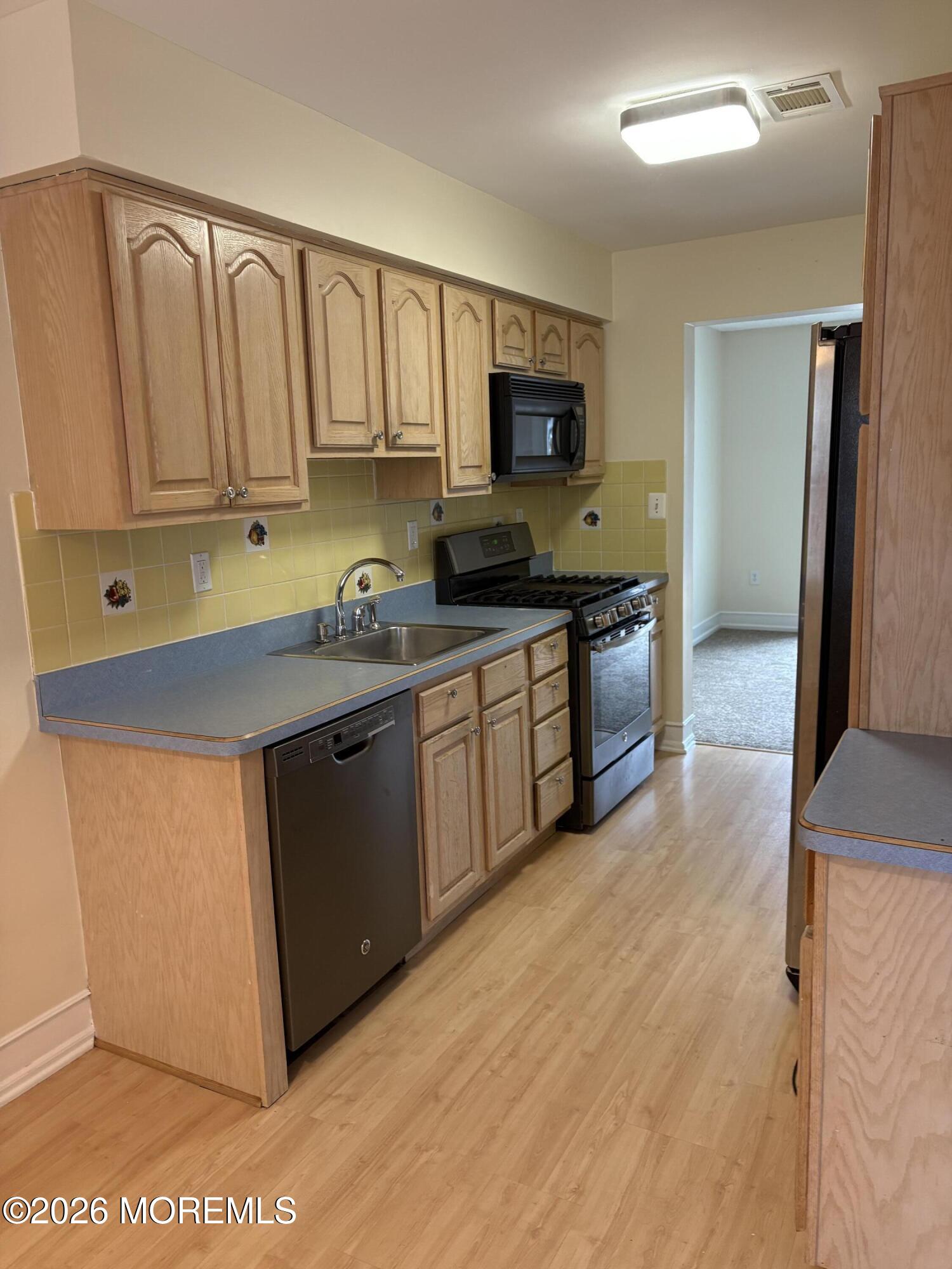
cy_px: 634
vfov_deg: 67.3
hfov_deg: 53.1
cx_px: 476
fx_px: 953
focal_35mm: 26
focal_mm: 5.96
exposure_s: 1/60
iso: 160
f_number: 1.6
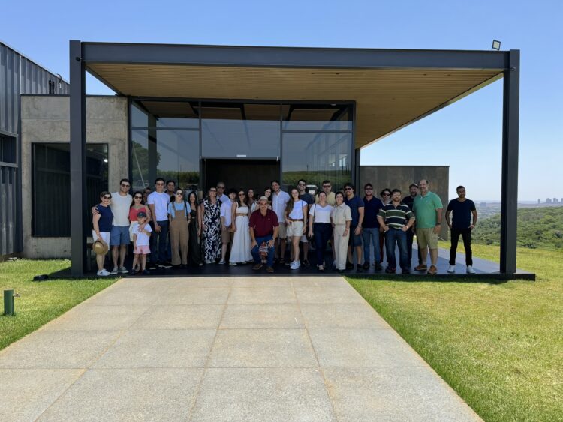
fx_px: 390
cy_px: 211
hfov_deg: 71.6
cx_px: 282
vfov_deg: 56.8
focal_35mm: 24
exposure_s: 1/2415
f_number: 1.78
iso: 80
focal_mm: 6.86
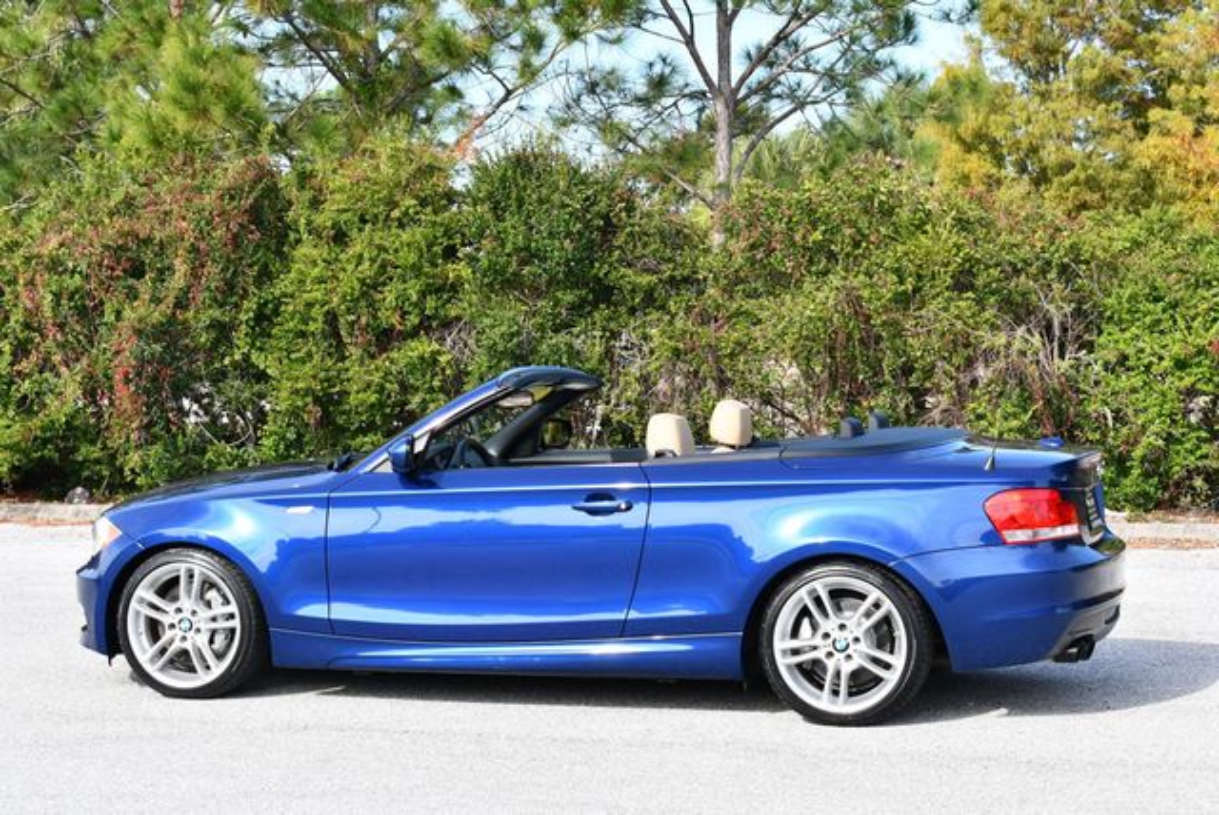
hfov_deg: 28.0
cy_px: 408
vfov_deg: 19.0
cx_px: 610
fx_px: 2440
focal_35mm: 72
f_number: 6.3
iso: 200
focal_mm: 36
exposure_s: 1/250
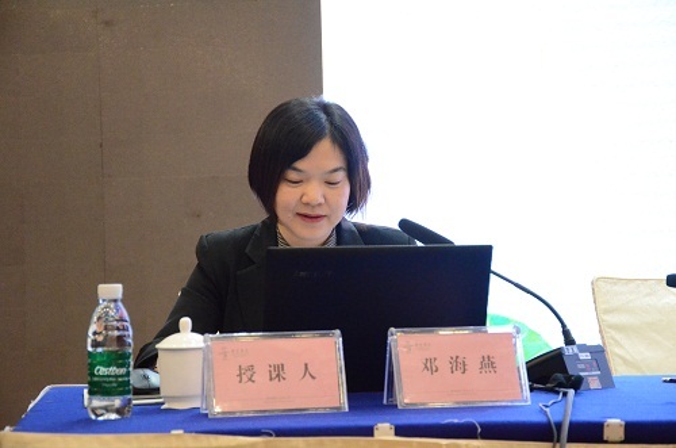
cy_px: 224
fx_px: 1686
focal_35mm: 90
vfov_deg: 15.1
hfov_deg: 22.7
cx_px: 338
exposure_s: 1/400
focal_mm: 60
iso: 6400
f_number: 5
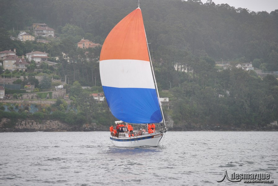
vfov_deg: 7.9
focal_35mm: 174
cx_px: 139
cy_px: 93
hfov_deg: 11.8
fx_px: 1345
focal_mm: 116
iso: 200
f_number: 5
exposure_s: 1/400
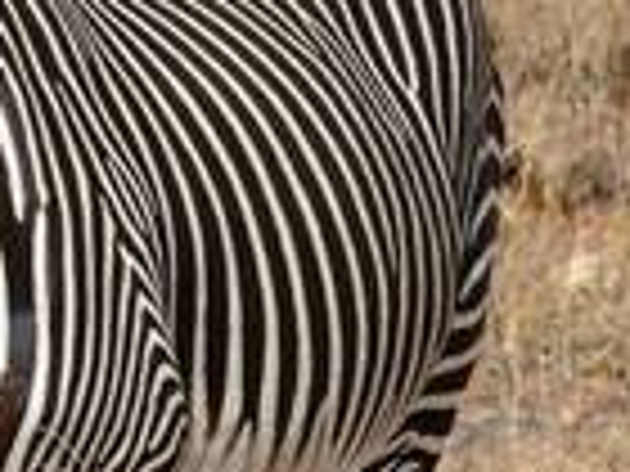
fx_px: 31376
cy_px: 393
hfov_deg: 1.2
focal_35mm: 1724
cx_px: 310
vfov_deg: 0.9
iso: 200
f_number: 10
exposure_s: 1/400
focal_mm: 240
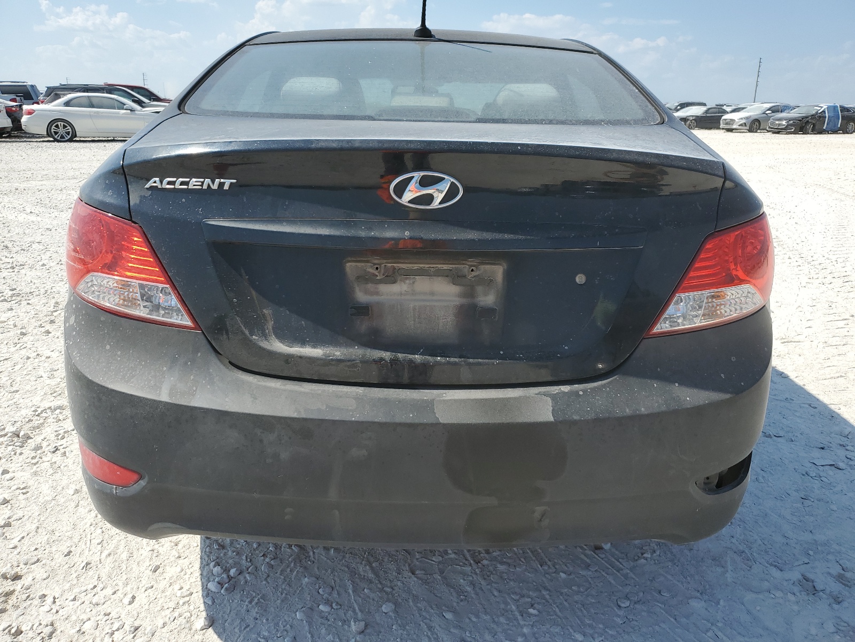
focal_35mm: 26
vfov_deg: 53.1
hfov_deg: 67.3
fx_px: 642
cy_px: 321
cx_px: 428
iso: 50
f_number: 1.5
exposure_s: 1/3333
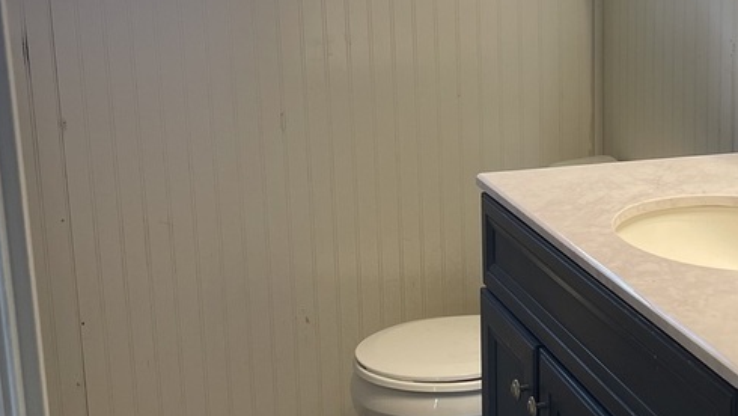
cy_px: 149
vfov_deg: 20.0
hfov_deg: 34.0
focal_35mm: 60
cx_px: 569
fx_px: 1175
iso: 80
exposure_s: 1/60
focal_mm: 5.1
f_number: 1.6
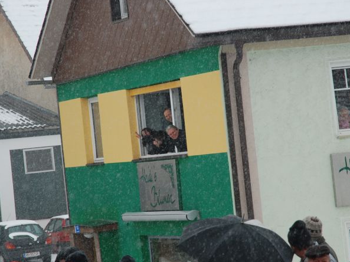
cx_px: 179
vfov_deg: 9.0
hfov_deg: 11.9
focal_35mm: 166
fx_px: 1674
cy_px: 142
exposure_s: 1/160
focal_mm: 85
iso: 250
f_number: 8
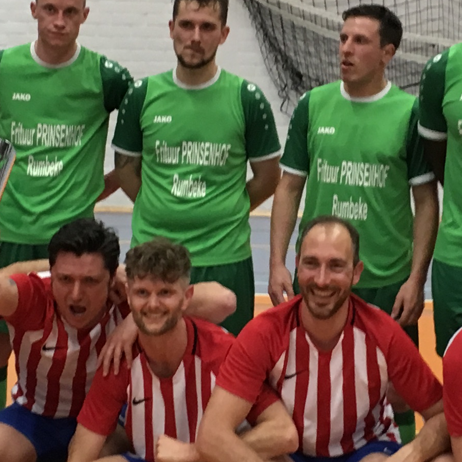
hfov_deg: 15.1
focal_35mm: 115
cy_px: 154
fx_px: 1736
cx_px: 356
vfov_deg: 15.1
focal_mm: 4.15
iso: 100
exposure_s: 1/33
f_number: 2.2
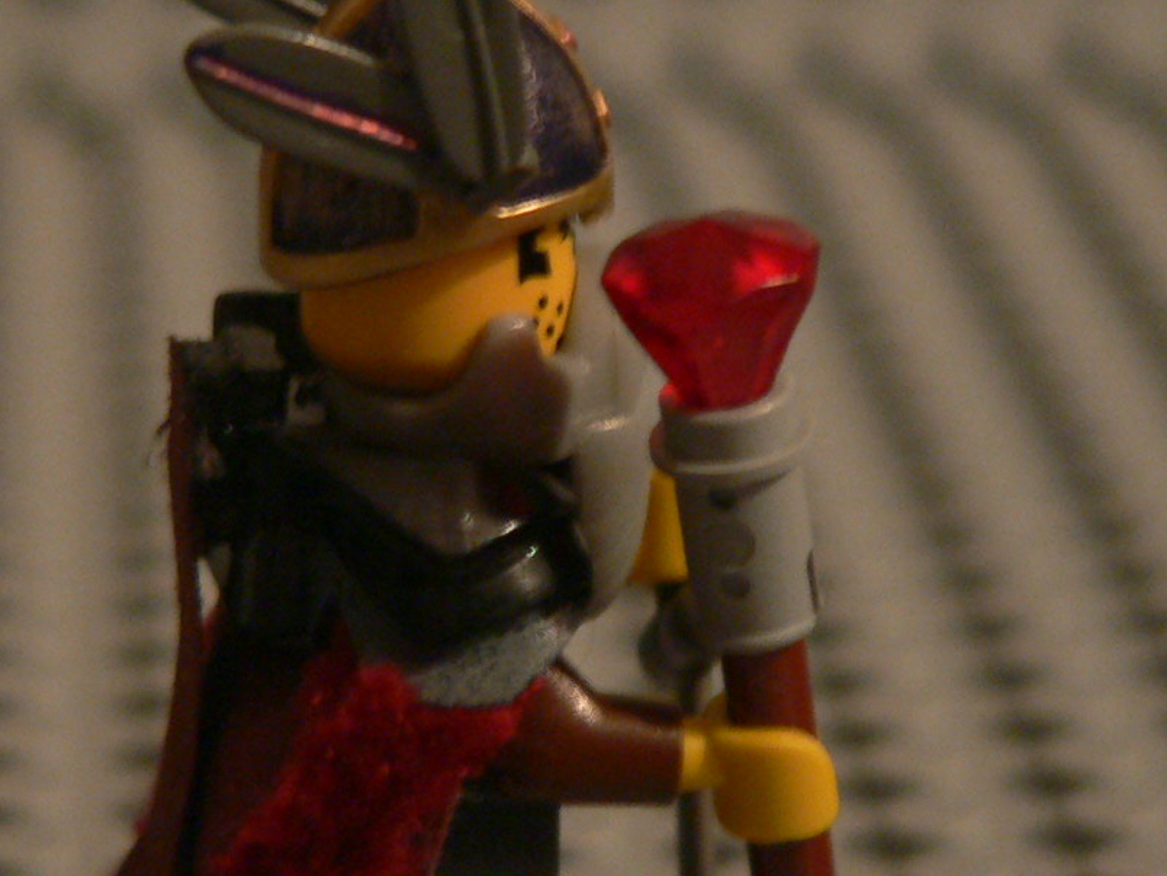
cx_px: 454
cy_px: 584
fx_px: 7518
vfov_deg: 6.7
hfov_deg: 8.9
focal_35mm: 223
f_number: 2.8
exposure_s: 1/4
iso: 200
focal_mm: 18.6
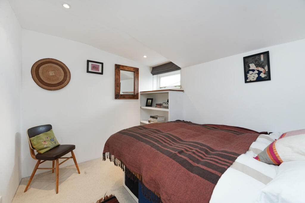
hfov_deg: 104.2
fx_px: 119
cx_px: 152
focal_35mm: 14
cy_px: 102
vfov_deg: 81.2
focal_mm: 14
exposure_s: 1/2
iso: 200
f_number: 11
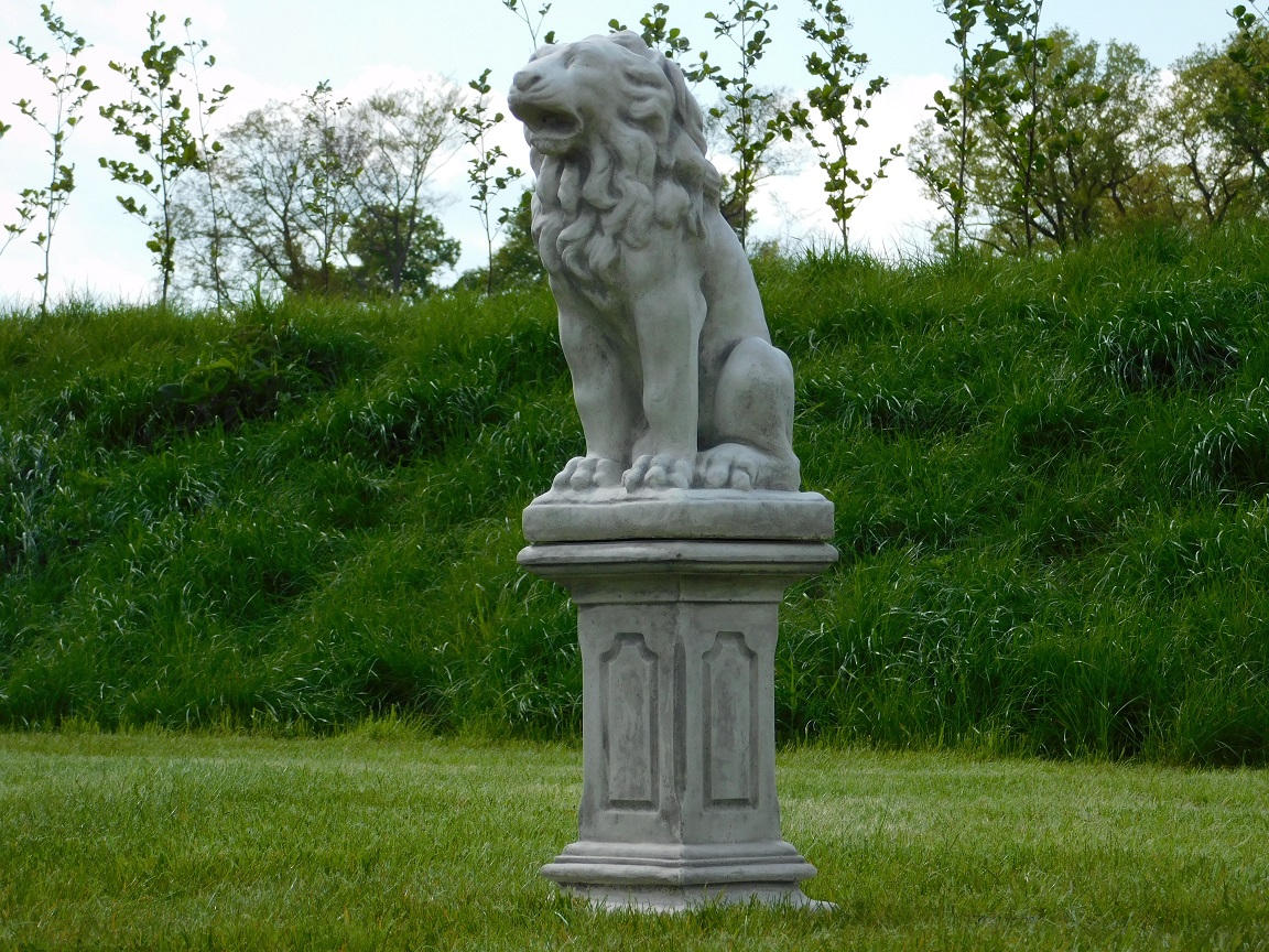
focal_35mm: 134
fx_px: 4912
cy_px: 476
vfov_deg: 11.1
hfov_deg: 14.7
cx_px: 634
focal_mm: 23.7
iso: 125
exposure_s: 1/500
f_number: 5
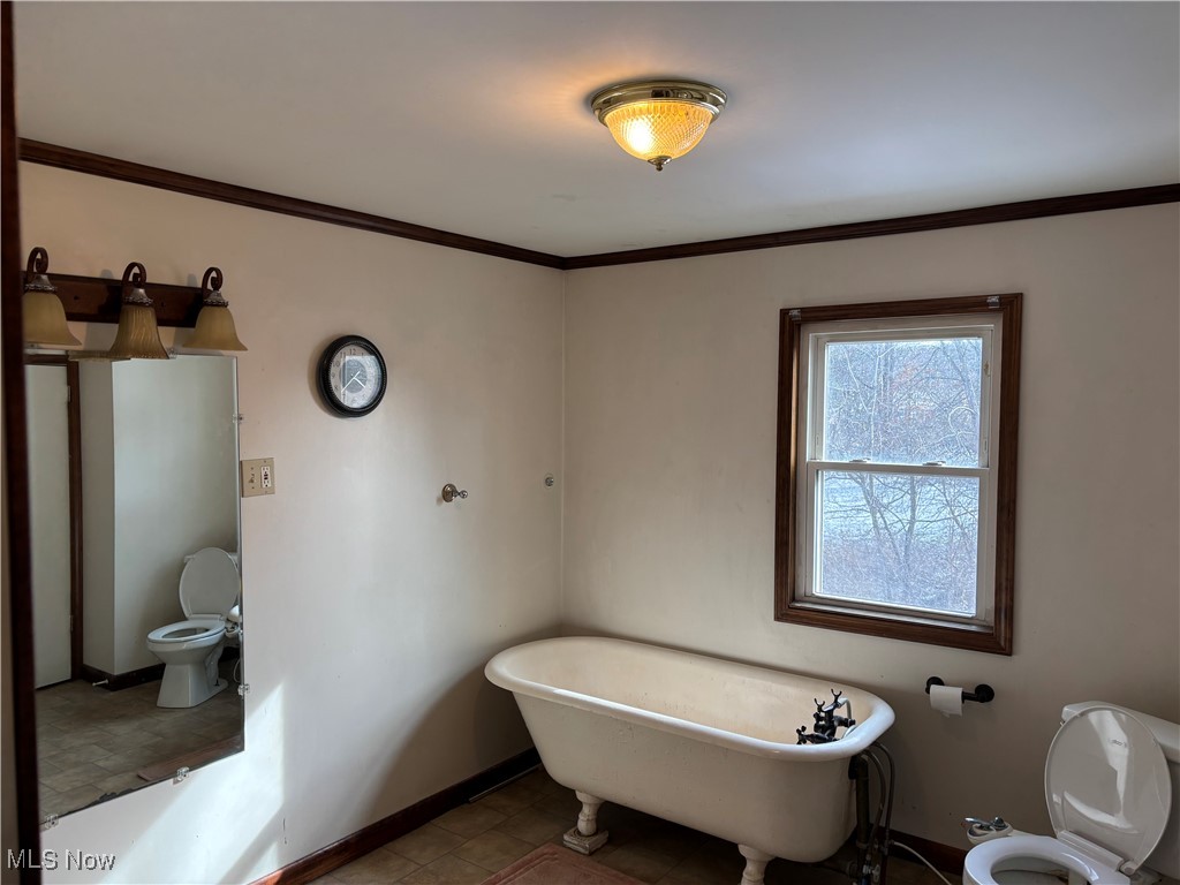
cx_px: 590
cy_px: 442
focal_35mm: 26
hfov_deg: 67.3
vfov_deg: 53.1
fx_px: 886
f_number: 1.6
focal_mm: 5.96
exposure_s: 1/120
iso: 64
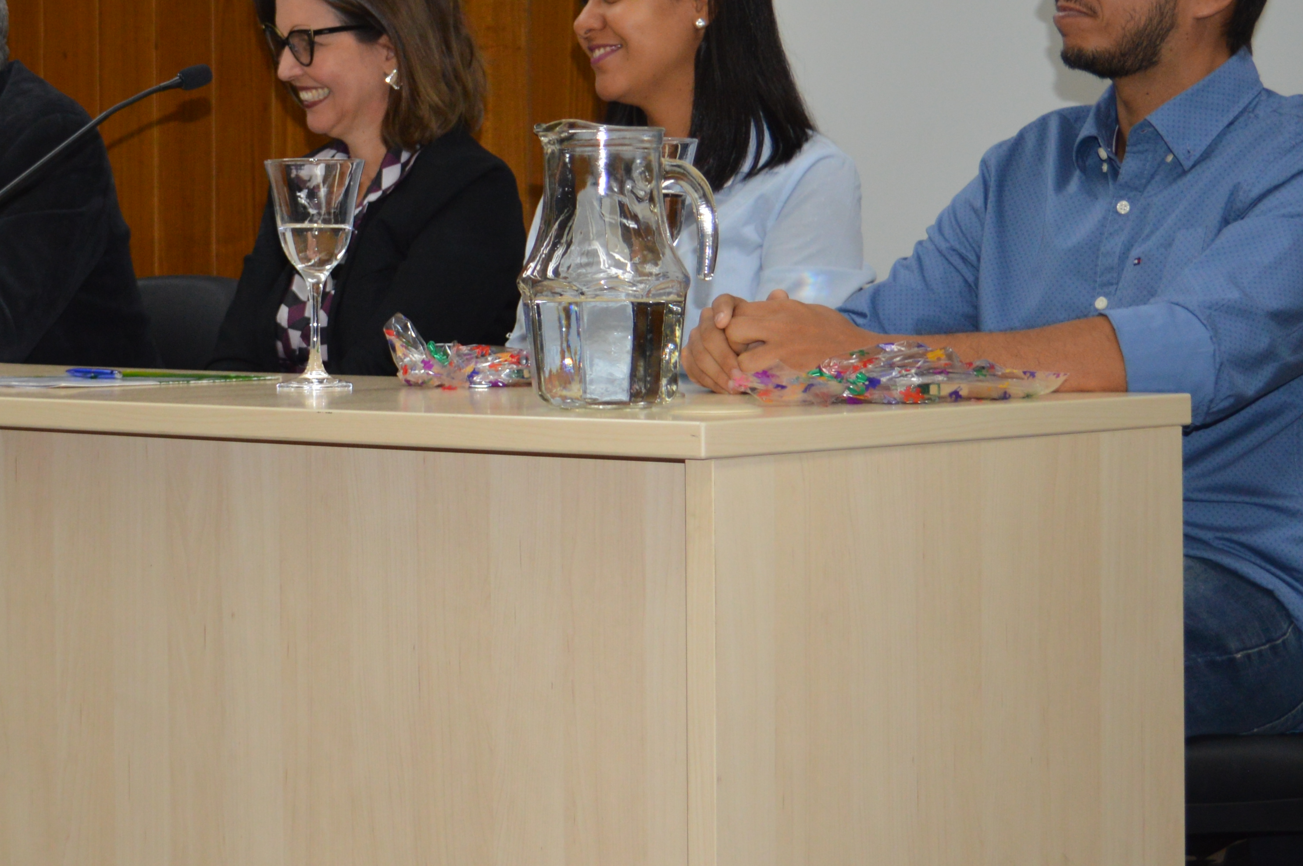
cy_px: 317
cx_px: 164
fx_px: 2966
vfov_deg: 16.6
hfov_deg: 24.2
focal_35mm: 82
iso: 400
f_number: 4
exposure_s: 1/80
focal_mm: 27
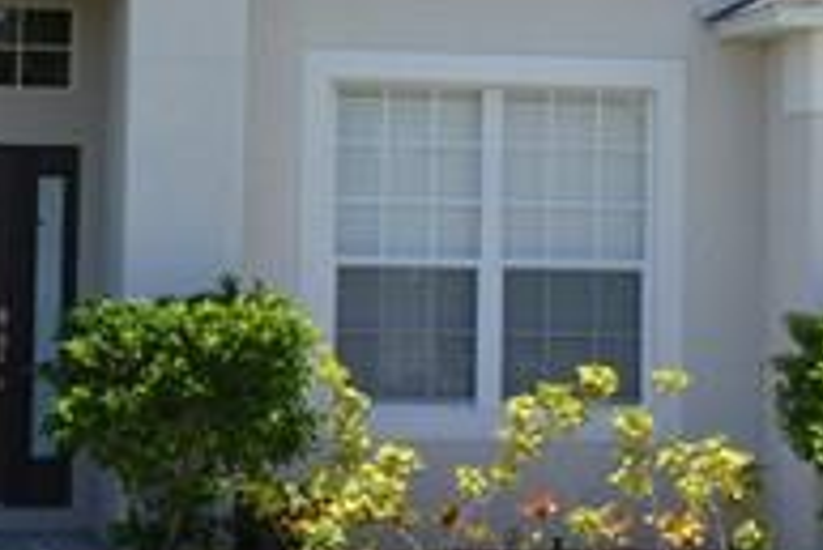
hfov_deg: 13.5
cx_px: 512
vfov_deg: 8.8
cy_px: -311
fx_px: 3477
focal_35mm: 152
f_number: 8
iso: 100
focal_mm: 18
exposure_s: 1/250
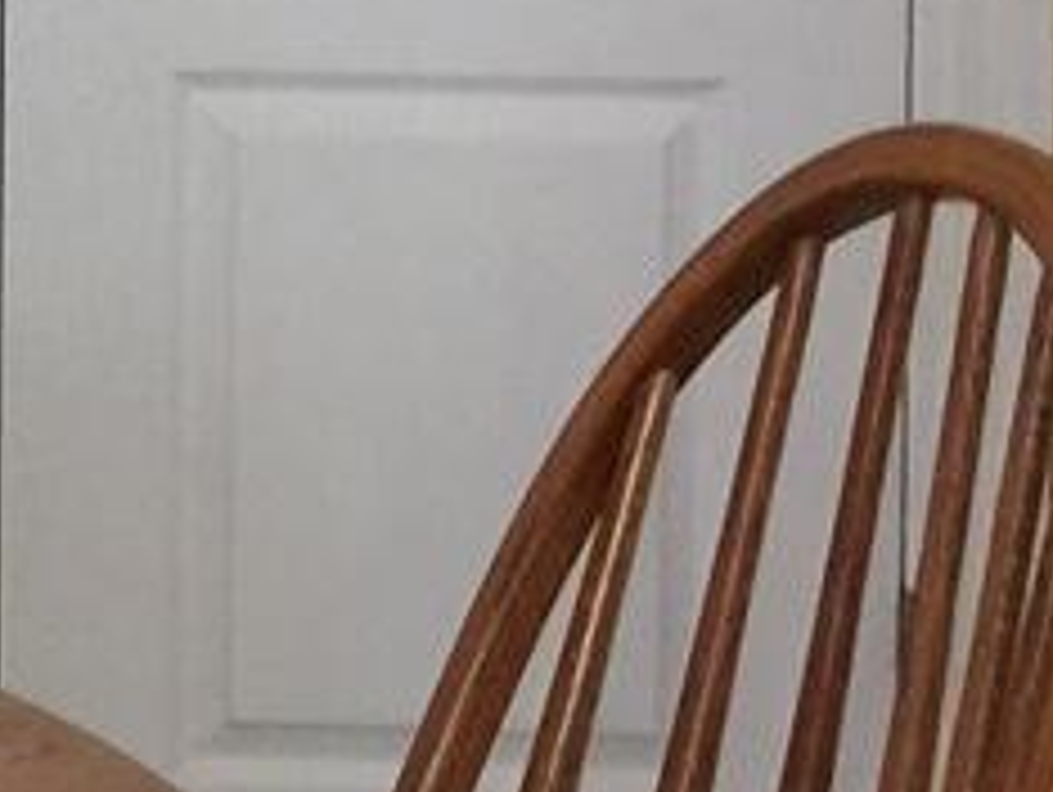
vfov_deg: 7.2
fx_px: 6151
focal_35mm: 202
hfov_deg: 9.0
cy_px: -518
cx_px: -1300
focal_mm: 4.15
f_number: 2.2
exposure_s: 1/15
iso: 80
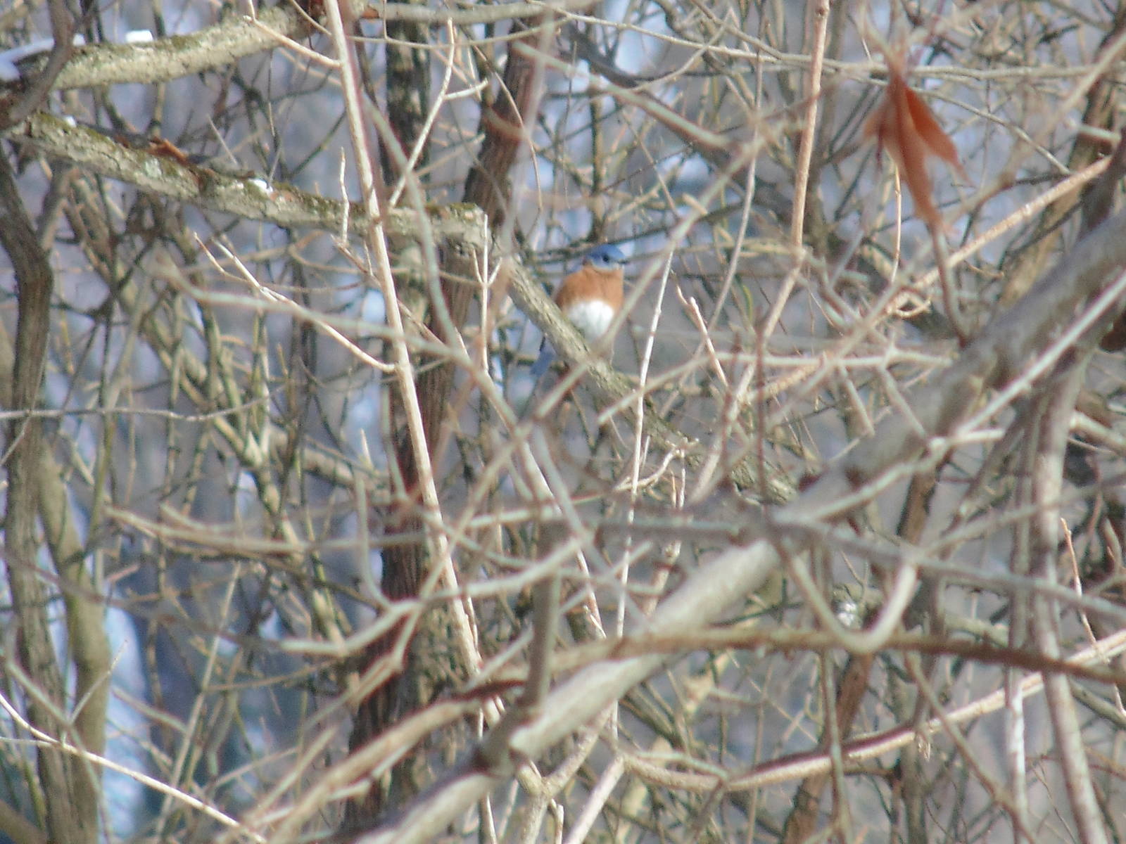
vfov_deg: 2.6
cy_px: 422
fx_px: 18866
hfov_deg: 3.4
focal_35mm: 580
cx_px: 563
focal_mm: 104
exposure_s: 1/160
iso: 80
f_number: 5.9
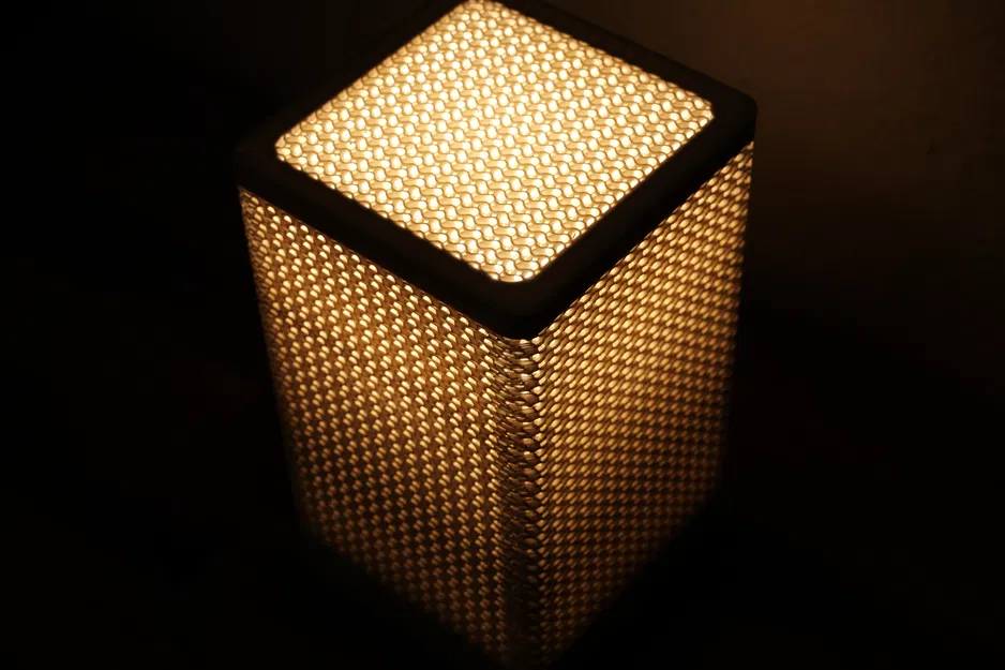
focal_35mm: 62
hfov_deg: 32.4
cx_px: 502
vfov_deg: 21.9
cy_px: 335
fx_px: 1730
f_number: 8
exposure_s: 1/15
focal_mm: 41.4
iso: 200
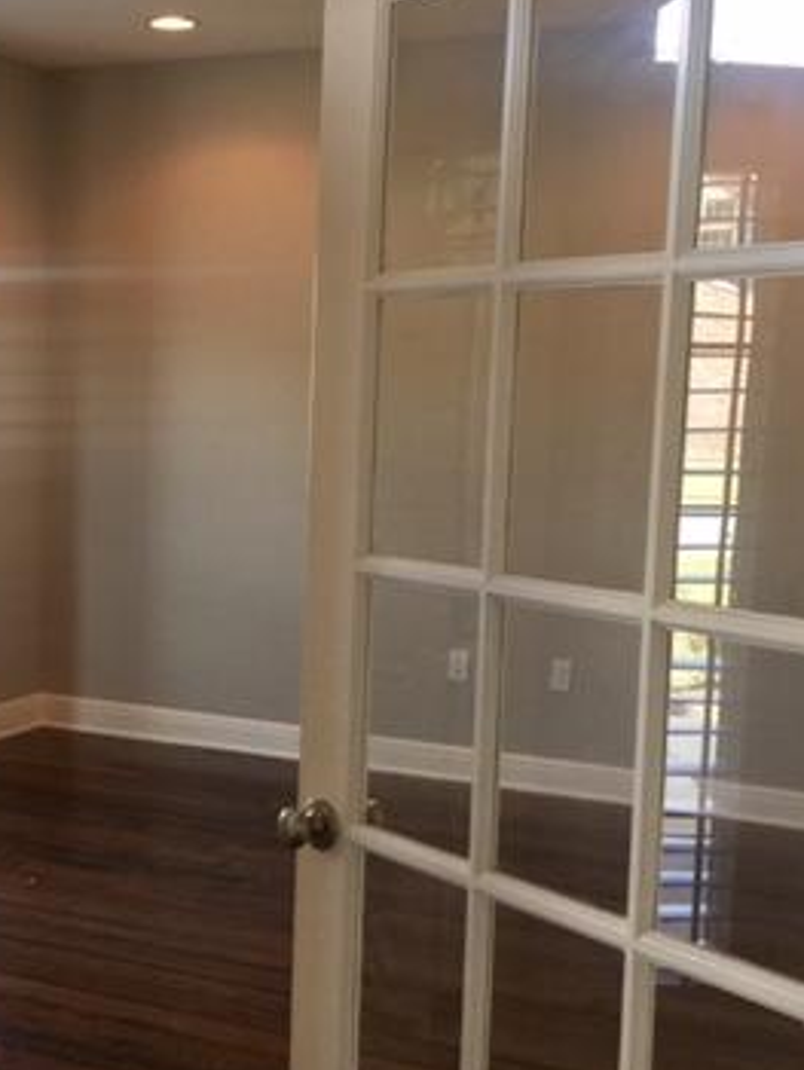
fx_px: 1639
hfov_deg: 27.0
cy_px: 621
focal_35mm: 53
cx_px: 153
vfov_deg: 36.1
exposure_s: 1/30
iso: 50
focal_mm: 4.15
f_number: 2.2
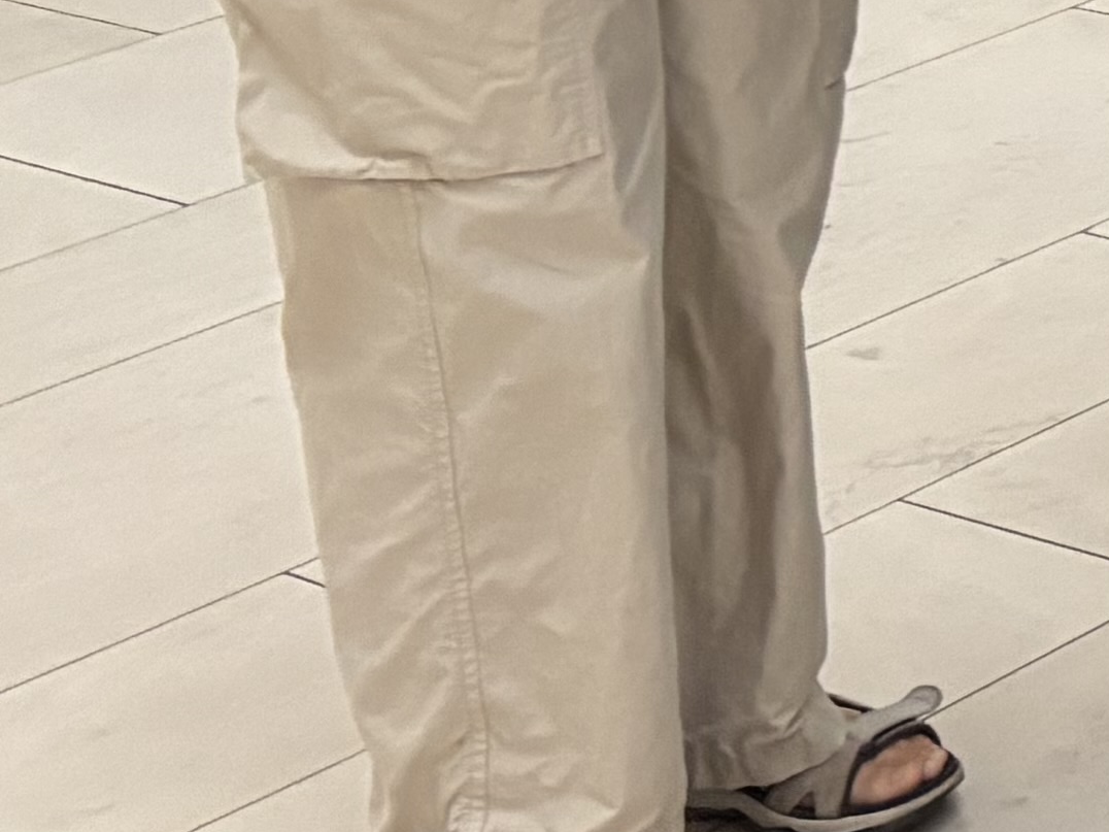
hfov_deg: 11.6
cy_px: -899
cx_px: 2729
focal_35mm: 138
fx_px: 4421
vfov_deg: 9.9
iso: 400
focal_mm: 5.96
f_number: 1.6
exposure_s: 1/60
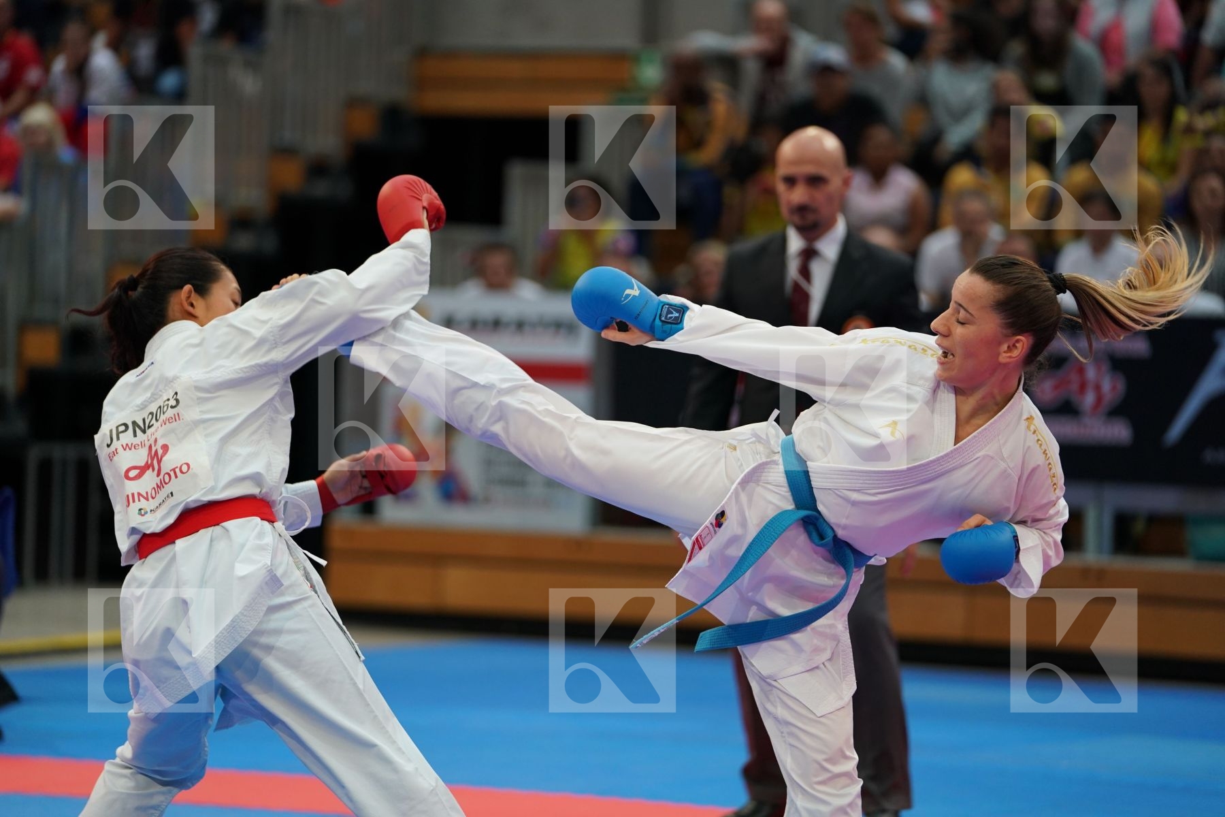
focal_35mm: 154
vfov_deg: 8.9
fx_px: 5240
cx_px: 612
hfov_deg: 13.3
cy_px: 408
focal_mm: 154
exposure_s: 1/1000
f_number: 2.8
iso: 1600
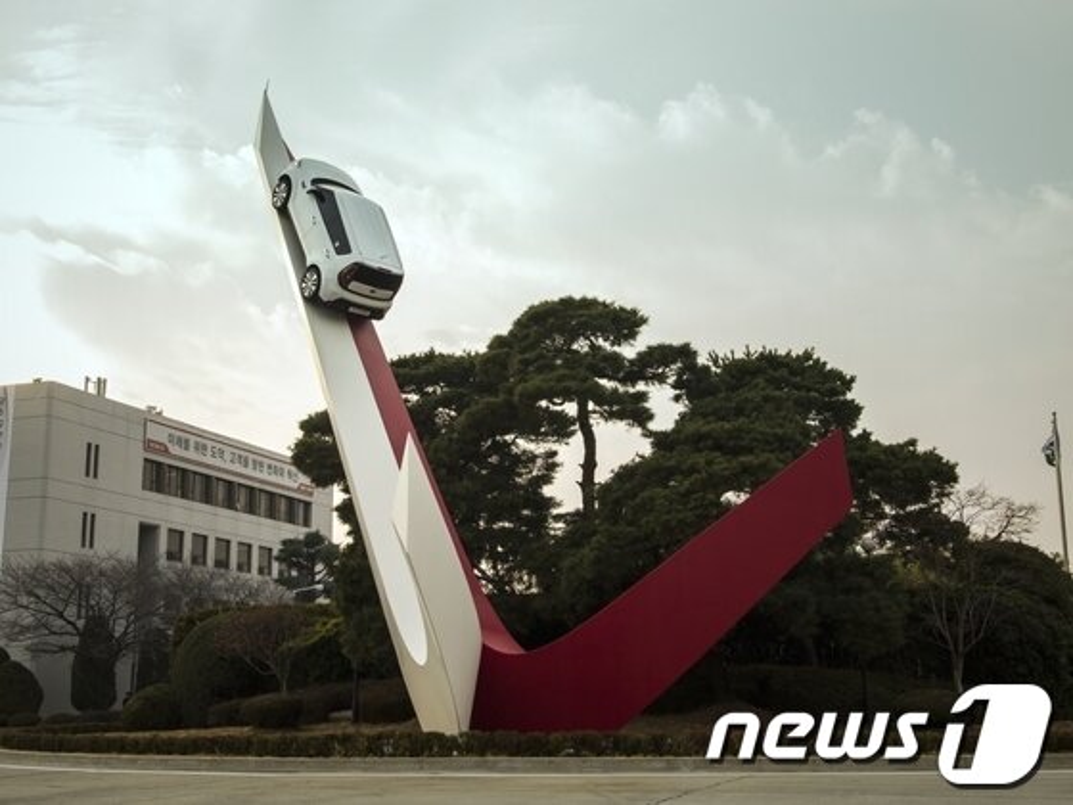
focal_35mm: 44
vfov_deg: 32.9
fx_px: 1364
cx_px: 536
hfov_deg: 42.9
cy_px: 402
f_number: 6.3
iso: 200
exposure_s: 1/250
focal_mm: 22
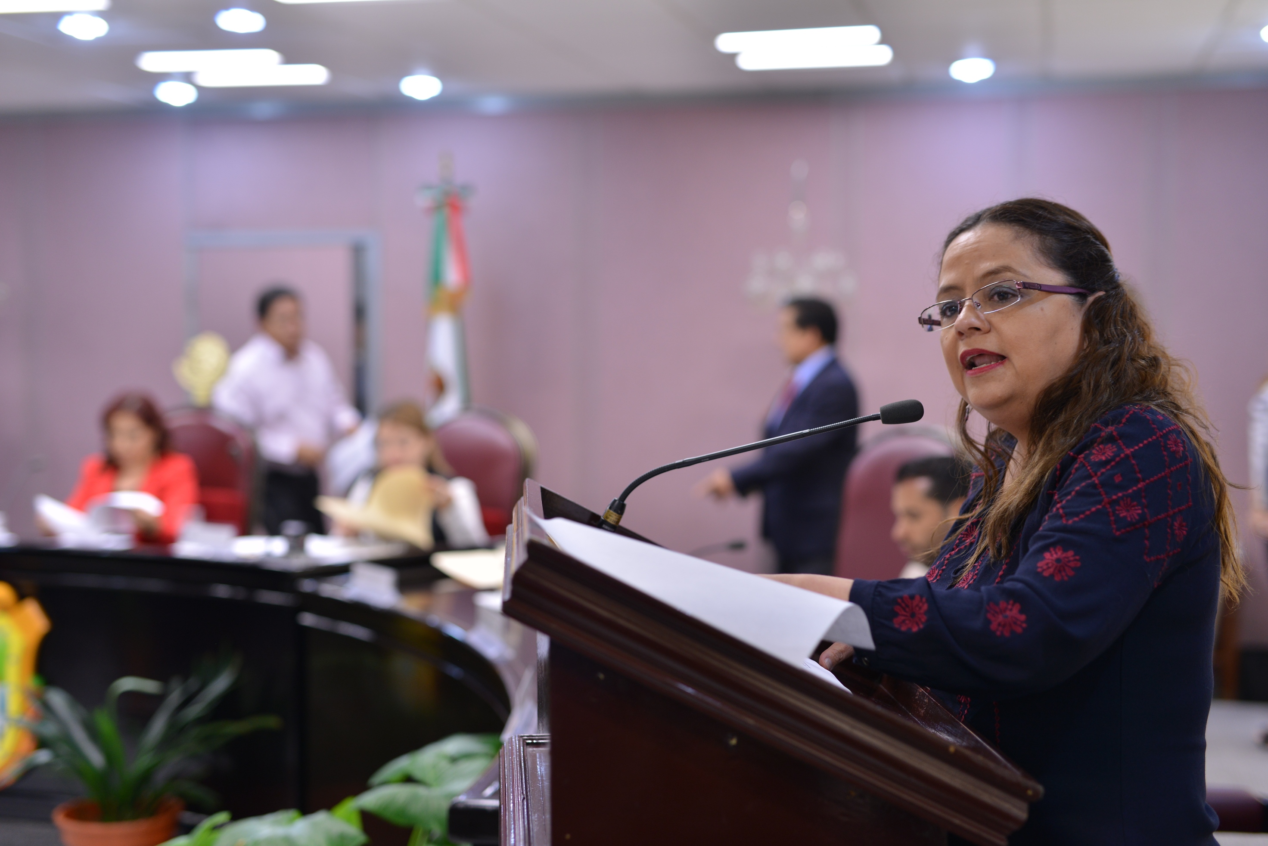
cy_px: 423
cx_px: 634
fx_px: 1762
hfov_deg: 39.6
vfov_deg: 27.0
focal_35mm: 50
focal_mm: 50
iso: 250
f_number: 2
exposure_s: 1/125
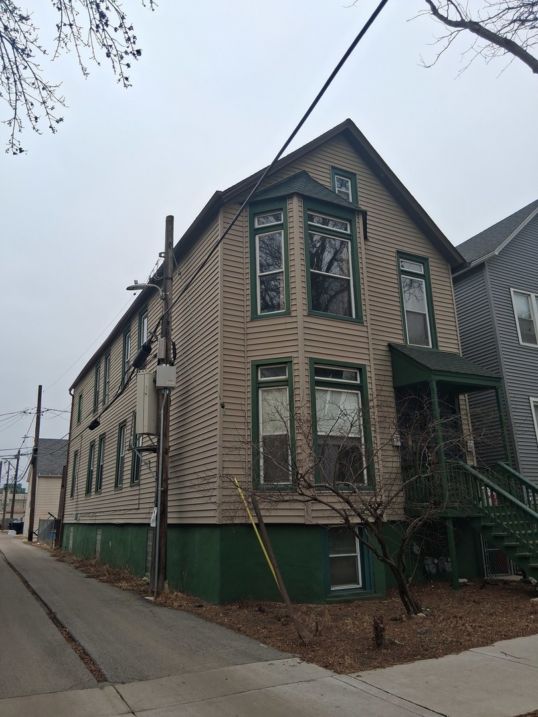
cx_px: 269
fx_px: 539
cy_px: 358
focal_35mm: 26
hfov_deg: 53.1
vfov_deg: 67.3
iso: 25
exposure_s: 1/388
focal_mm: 3.98
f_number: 1.8
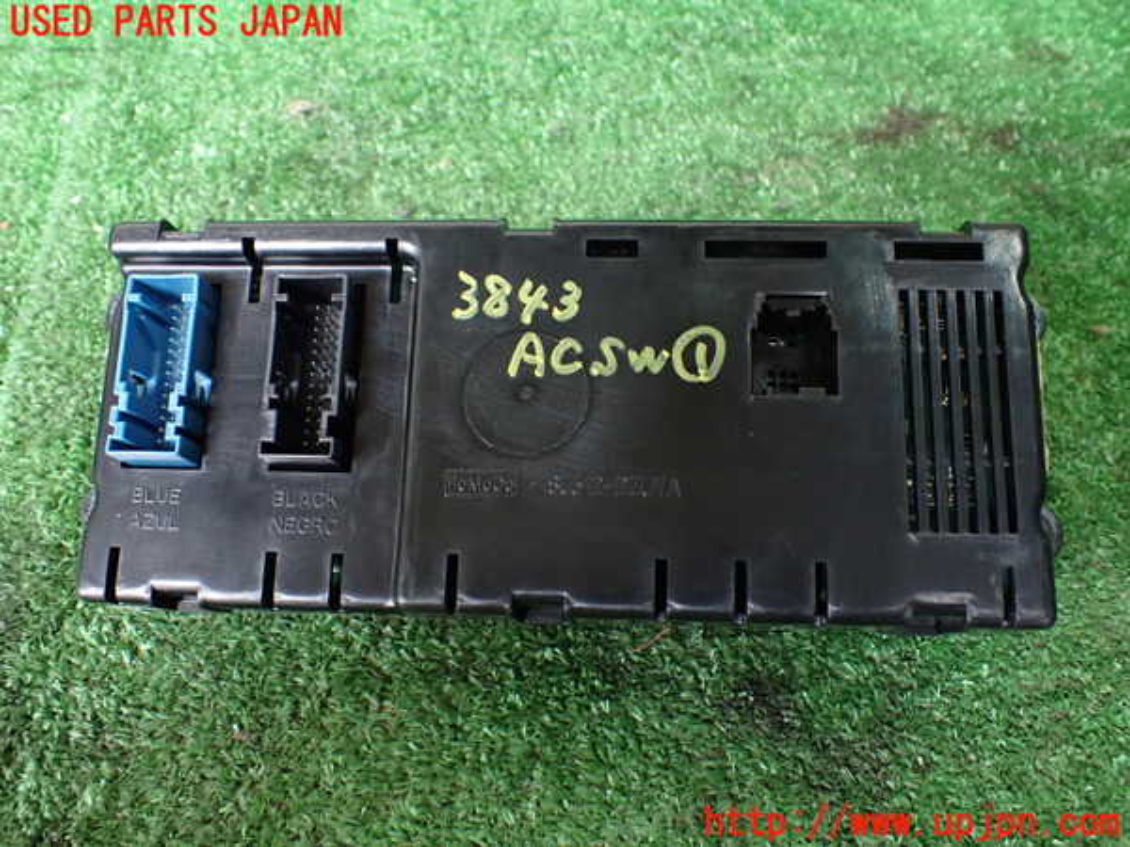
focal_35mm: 30
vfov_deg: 46.8
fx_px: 979
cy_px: 424
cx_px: 565
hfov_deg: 60.0
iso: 640
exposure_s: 1/125
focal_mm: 5.4
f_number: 2.3
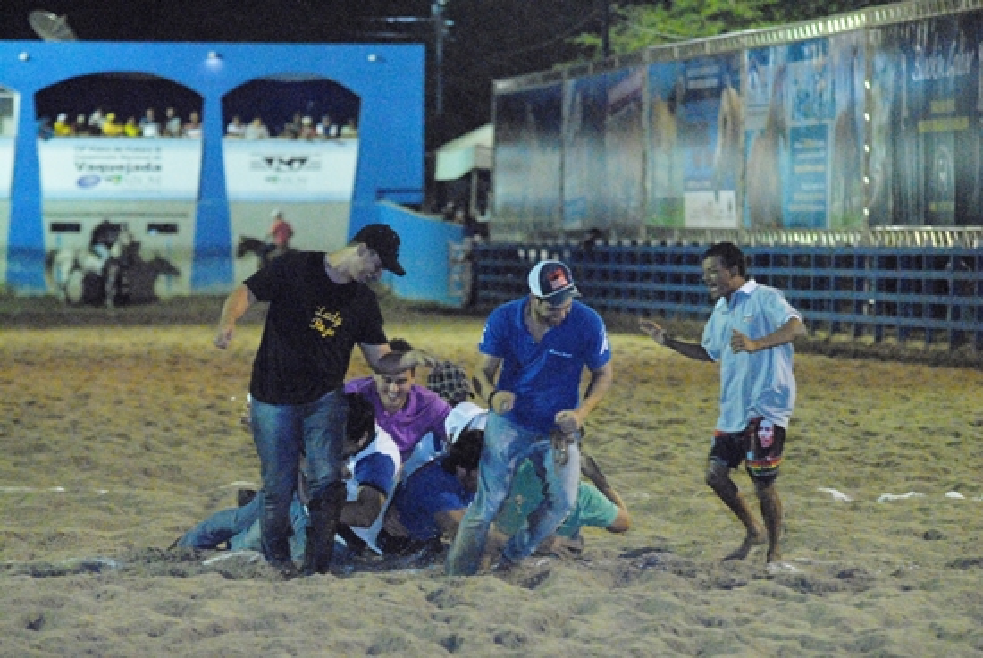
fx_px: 5002
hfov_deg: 11.2
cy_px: 329
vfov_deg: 7.5
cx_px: 492
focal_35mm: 183
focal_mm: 122
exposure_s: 1/250
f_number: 2.8
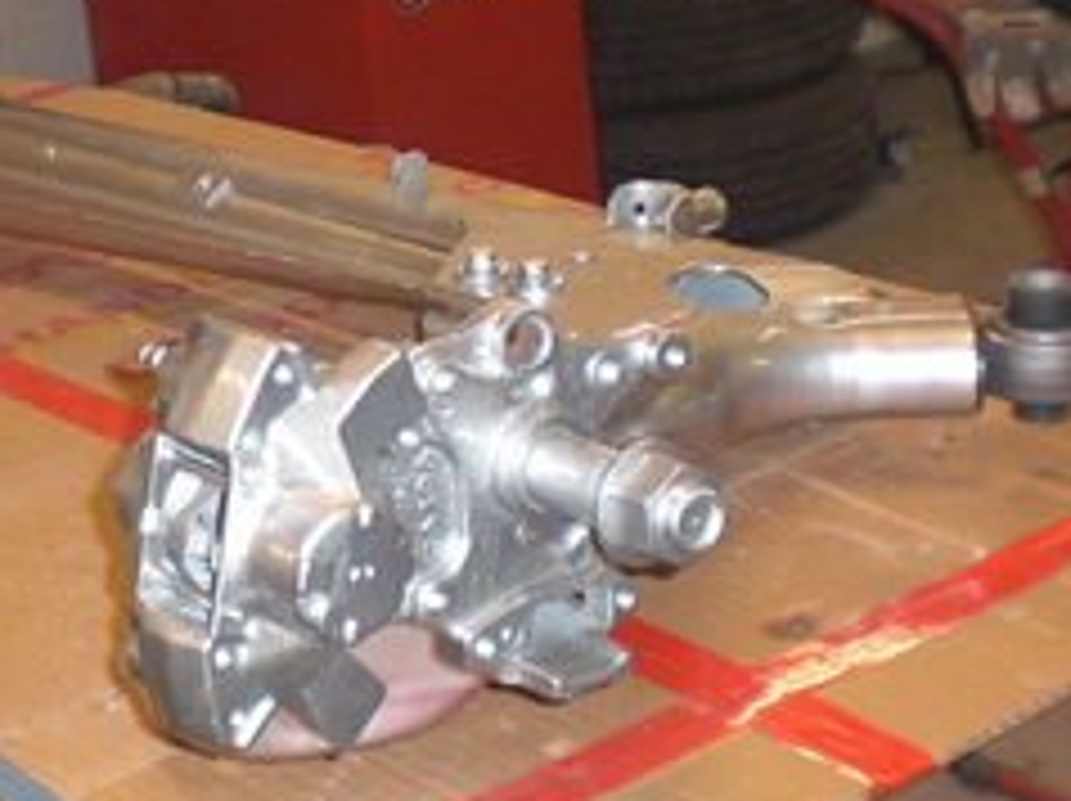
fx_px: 2998
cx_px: 212
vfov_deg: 15.2
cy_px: 256
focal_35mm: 97
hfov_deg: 20.0
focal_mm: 6.3
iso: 200
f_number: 3.1
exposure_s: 1/60
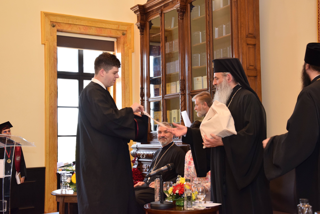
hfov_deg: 37.8
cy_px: 107
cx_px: 160
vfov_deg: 25.8
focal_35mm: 52
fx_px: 467
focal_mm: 35
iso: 1000
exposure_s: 1/60
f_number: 5.6
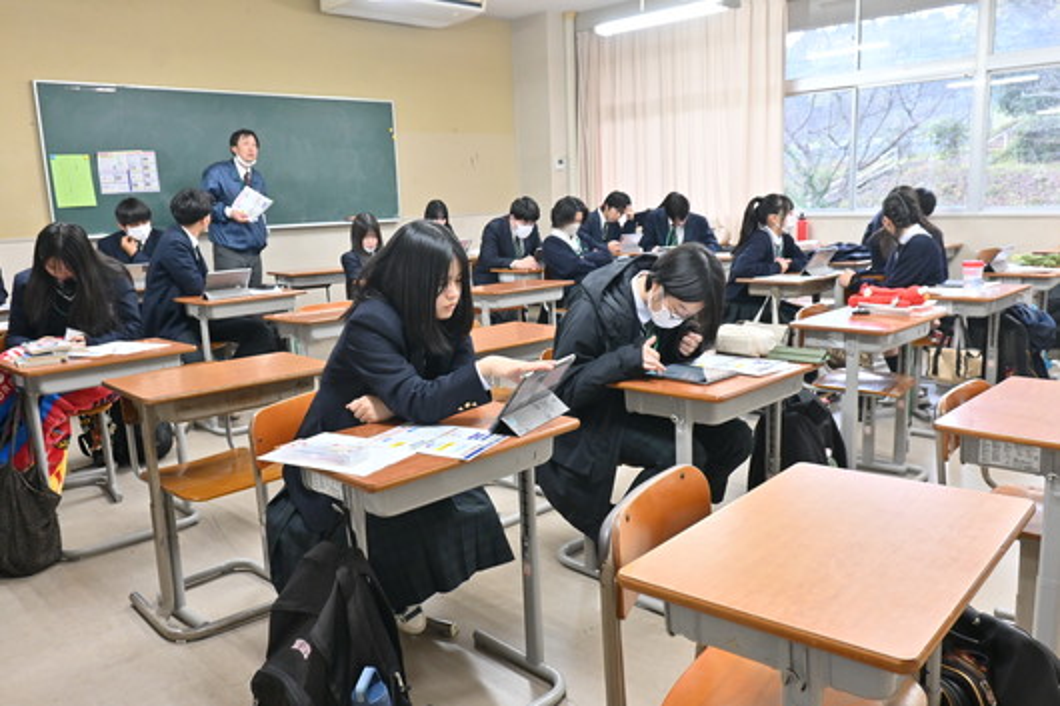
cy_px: 353
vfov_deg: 44.6
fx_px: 861
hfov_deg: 63.2
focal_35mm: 29
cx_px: 530
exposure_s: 1/30
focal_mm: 19.5
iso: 900
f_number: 5.6
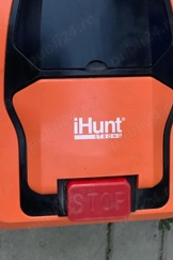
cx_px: 82
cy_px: 53
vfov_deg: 39.6
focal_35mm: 48
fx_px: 346
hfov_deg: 28.1
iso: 640
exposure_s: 1/30
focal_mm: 3.99
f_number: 1.8
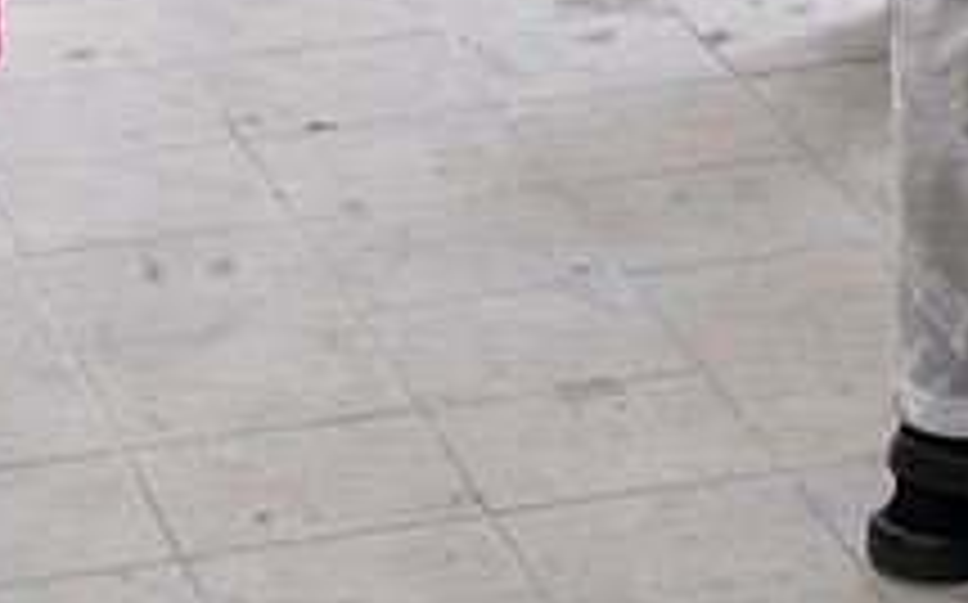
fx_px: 5852
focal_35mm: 222
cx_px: 1130
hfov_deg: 9.3
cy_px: -792
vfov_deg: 5.7
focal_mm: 26
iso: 5000
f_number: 3.5
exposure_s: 1/100
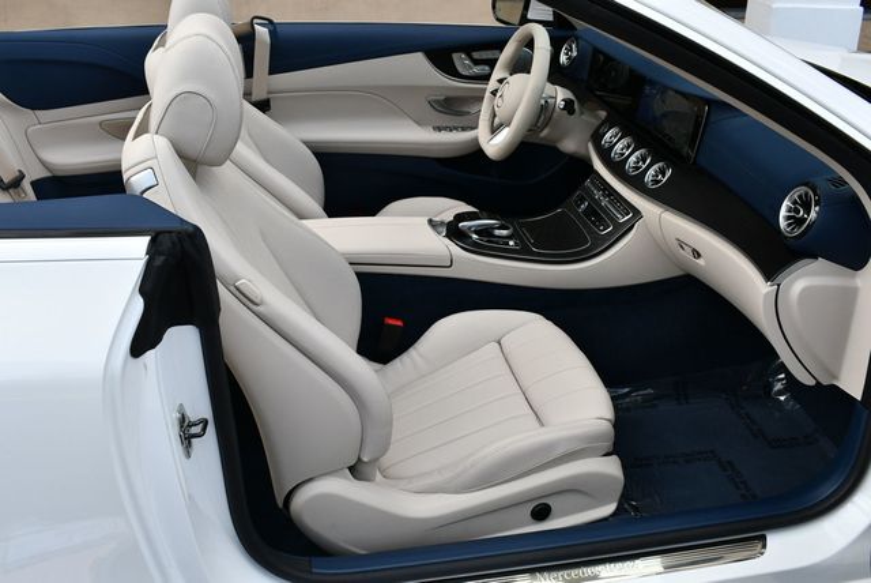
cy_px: 292
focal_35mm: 36
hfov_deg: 53.1
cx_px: 436
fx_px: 872
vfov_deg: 36.9
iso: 200
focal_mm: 18
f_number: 5.6
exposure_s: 1/250
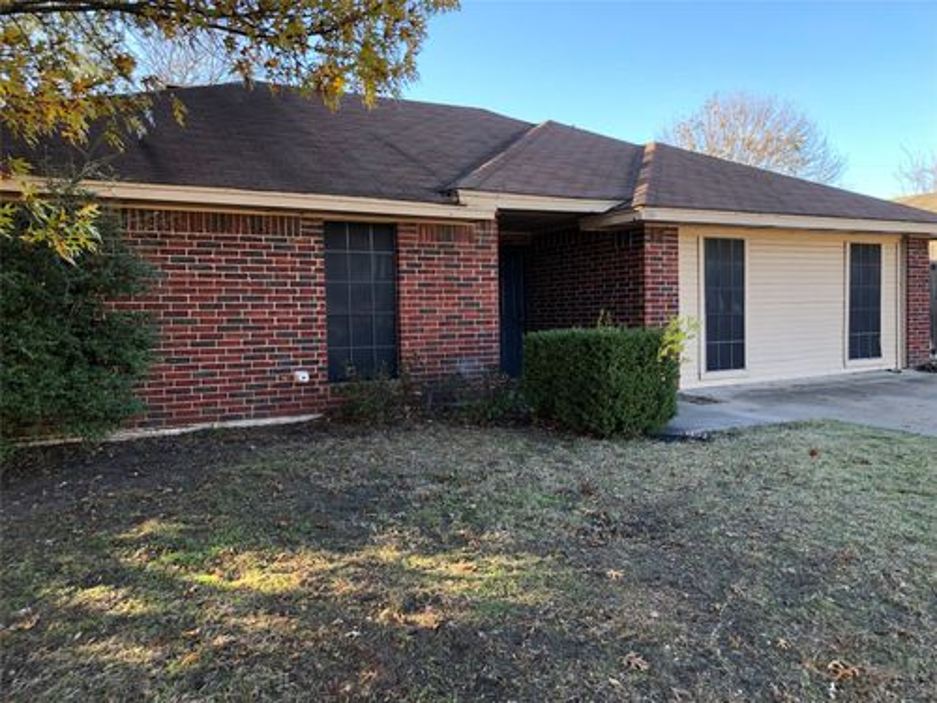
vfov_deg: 49.7
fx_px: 758
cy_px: 352
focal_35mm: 28
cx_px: 468
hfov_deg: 63.4
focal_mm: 3.99
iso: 25
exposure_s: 1/120
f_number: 1.8
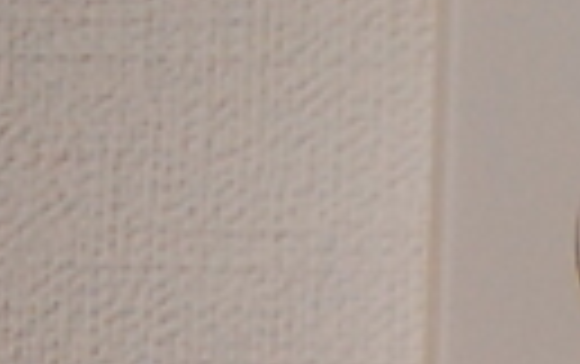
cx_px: 1214
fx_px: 1915
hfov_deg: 14.1
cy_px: 728
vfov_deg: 10.1
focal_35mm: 121
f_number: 5.6
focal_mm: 16
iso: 1600
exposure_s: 1/80
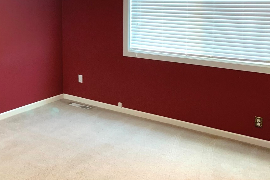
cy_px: 18
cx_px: 21
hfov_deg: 36.8
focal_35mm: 50
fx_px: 375
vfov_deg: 26.1
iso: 200
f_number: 1.8
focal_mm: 4.25
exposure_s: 1/60
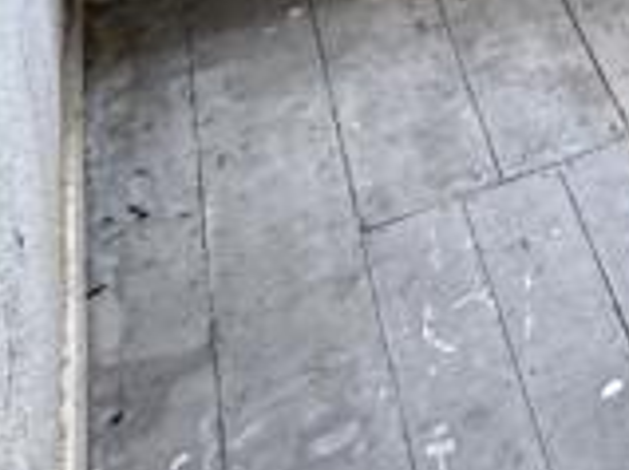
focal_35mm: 90
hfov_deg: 15.5
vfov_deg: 13.4
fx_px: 1634
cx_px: 1385
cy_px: -541
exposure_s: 1/67
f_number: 2.2
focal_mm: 2.22
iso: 320
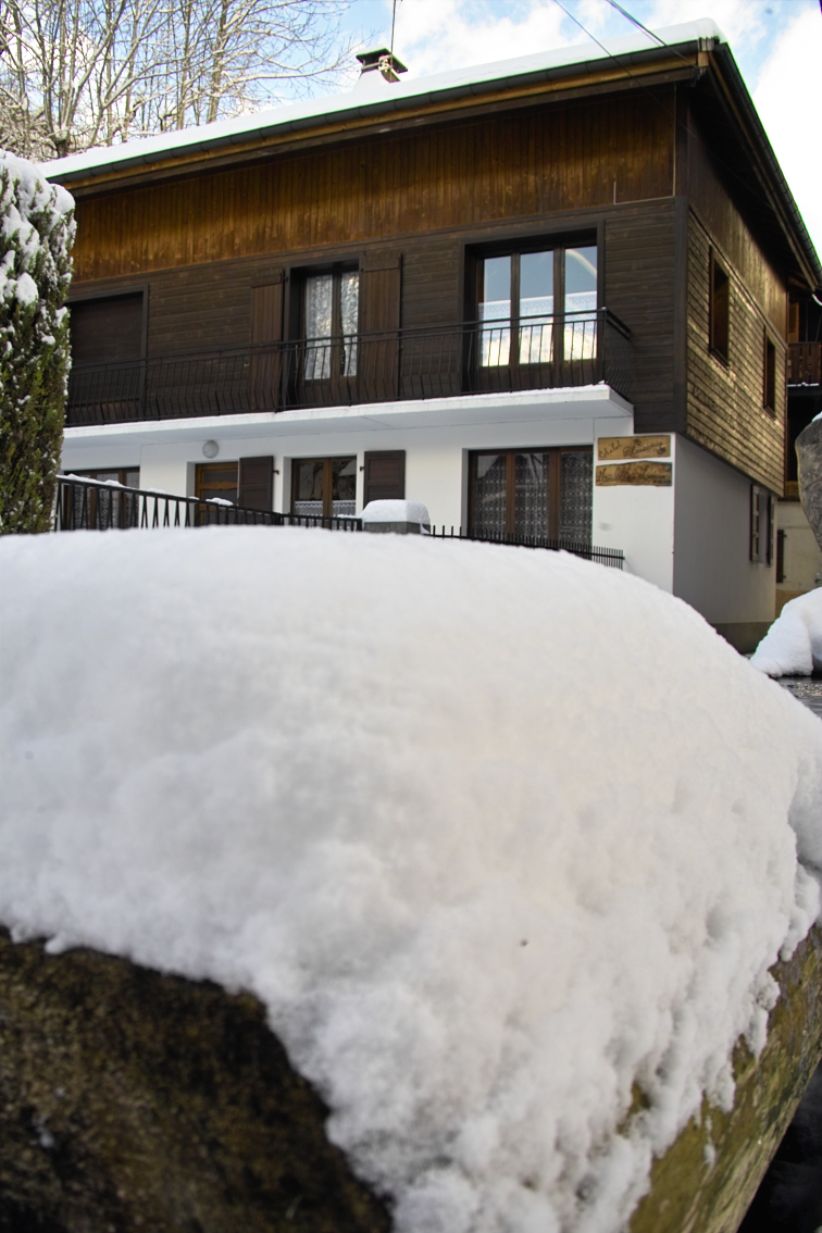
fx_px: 1062
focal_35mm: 31
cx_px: 411
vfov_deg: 60.3
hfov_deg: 42.3
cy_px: 616
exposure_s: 1/100
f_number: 5.6
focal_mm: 18
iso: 100
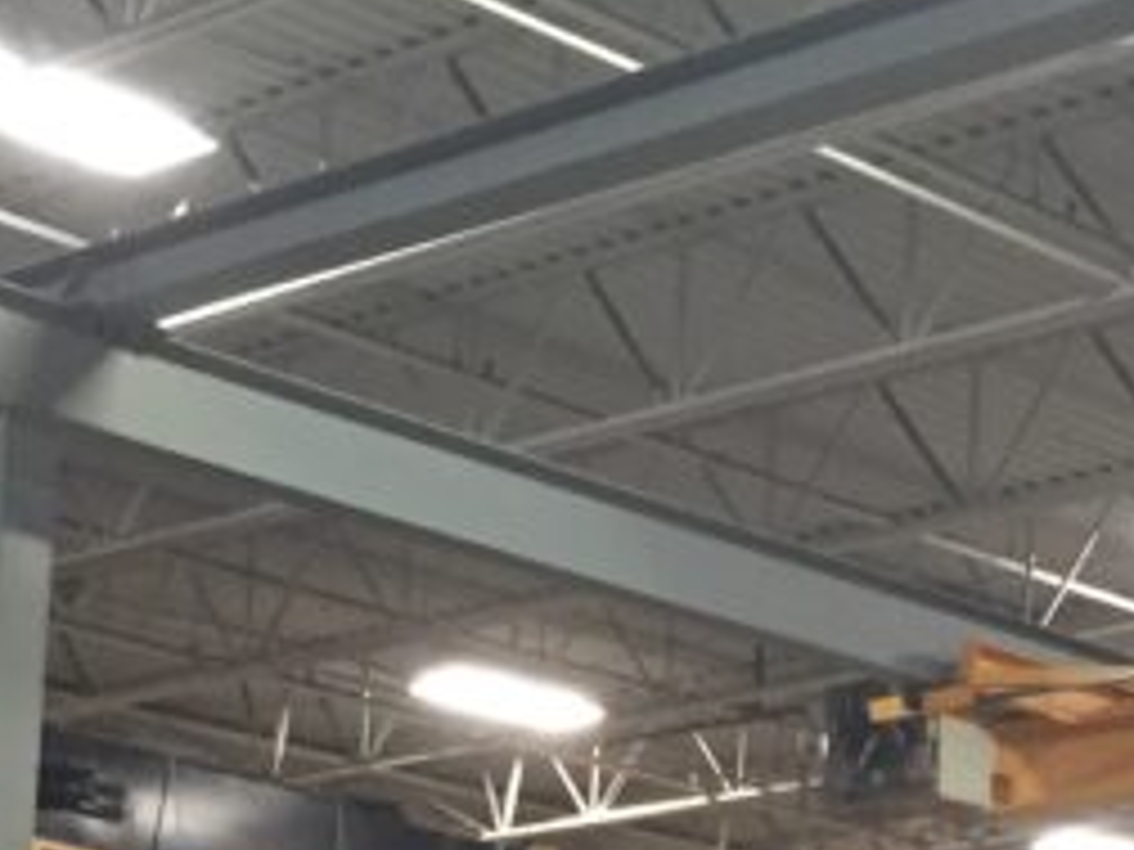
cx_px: 1004
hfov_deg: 16.5
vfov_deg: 12.2
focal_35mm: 118
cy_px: 1129
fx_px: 3866
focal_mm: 4.15
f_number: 2.2
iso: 200
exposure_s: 1/30
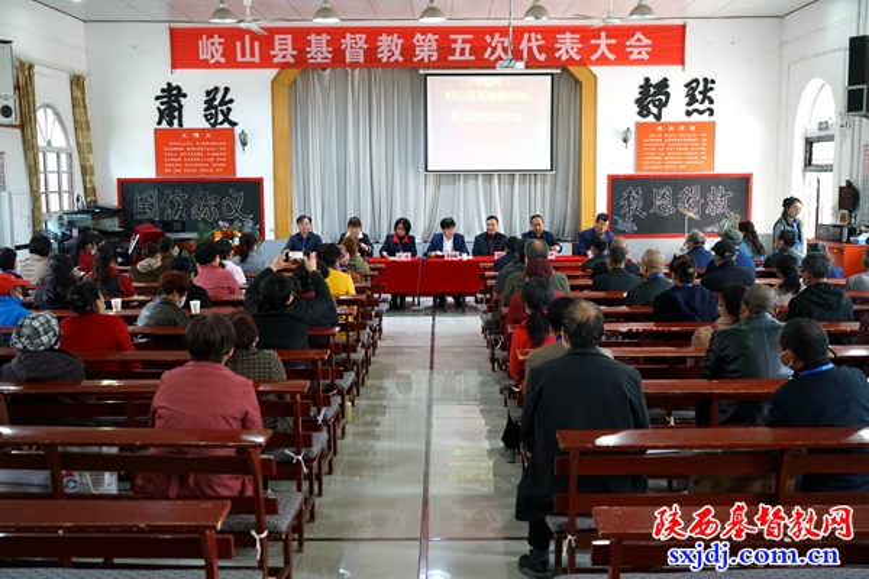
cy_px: 290
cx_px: 434
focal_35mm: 36
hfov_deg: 53.1
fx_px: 869
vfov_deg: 36.9
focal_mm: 36
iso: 5000
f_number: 4
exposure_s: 1/160
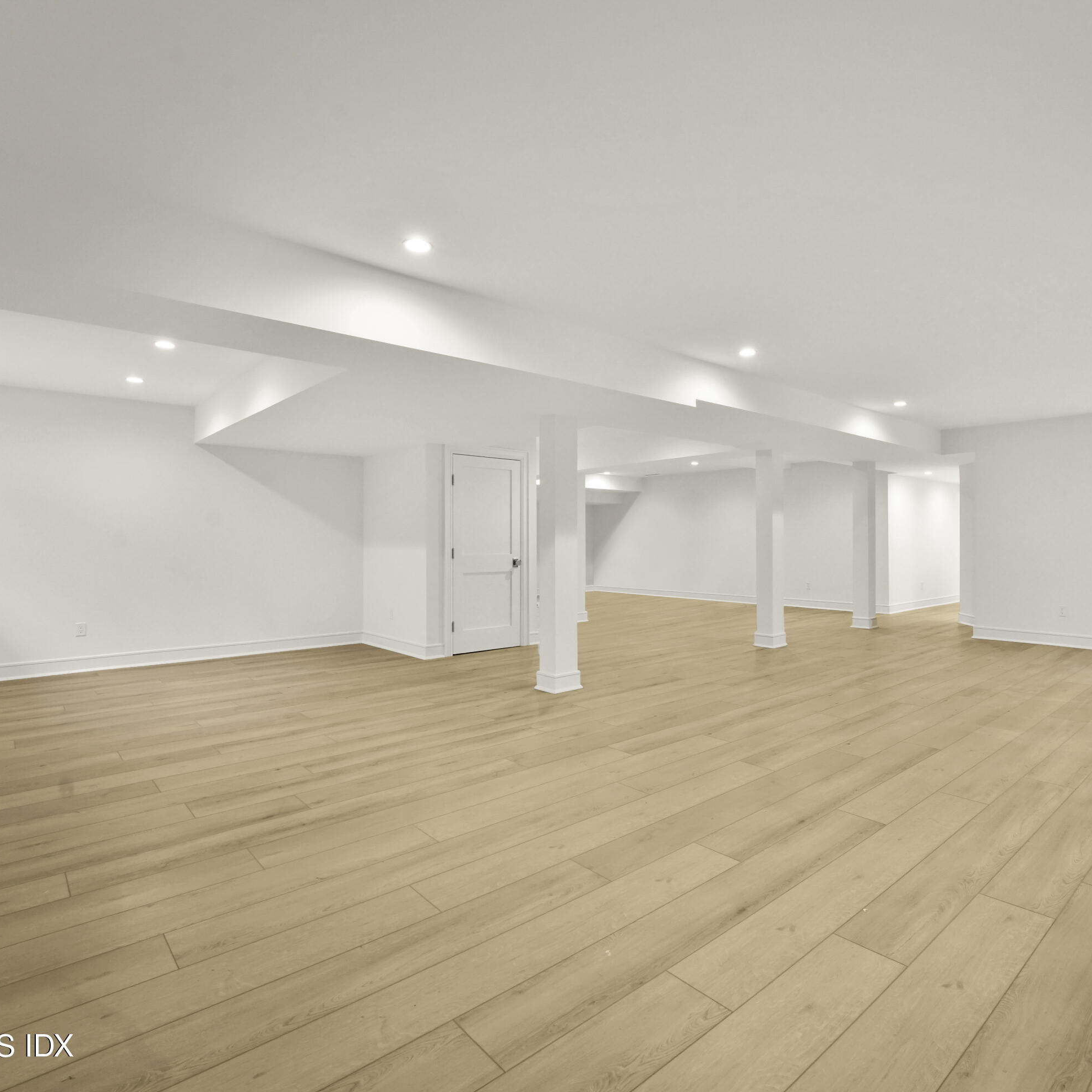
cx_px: 651
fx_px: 642
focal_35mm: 18
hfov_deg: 79.8
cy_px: 546
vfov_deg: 80.7
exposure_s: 1/8
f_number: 9
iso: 800
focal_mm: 14
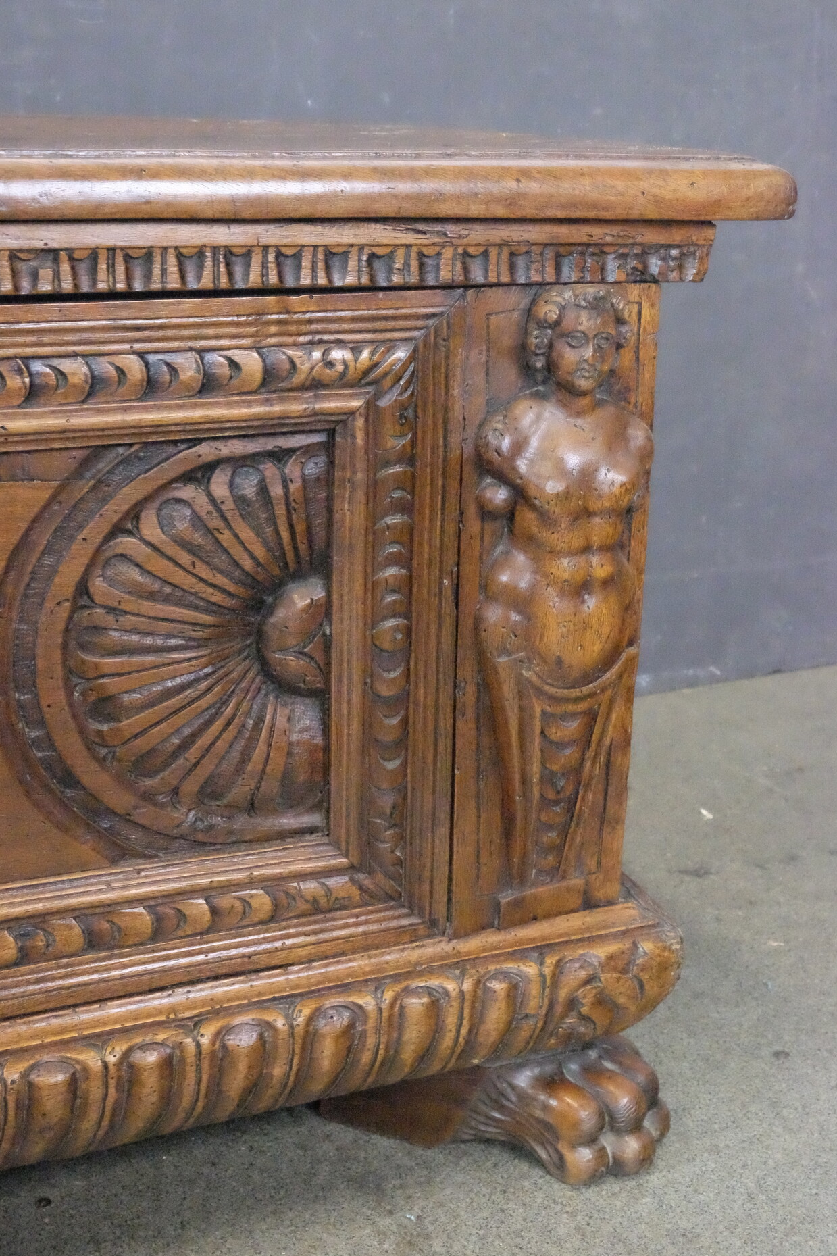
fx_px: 1604
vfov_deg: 42.7
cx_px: 417
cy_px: 620
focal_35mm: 46
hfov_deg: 29.2
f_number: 9
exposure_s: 1/50
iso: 25600
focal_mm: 30.2
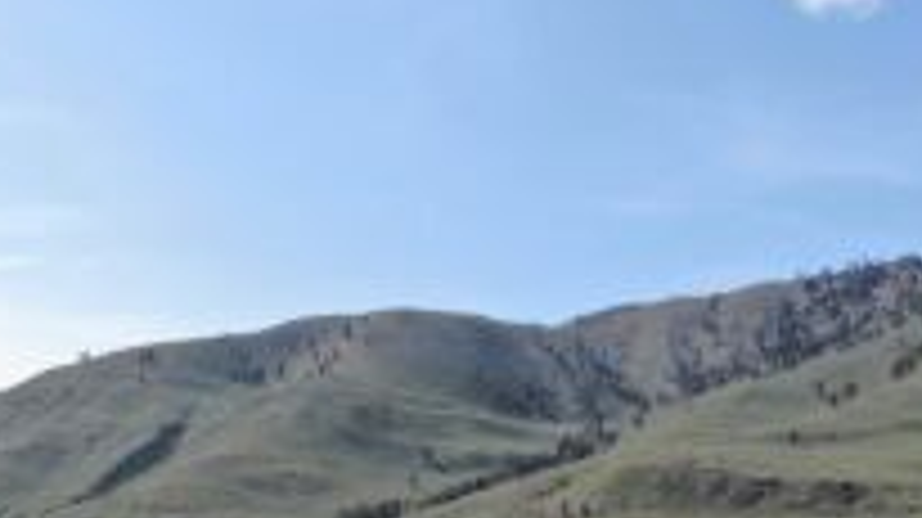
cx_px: 513
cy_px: 554
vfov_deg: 22.3
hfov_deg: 40.6
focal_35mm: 51
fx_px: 1246
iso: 100
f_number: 2.8
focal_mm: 4.39
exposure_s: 1/1250
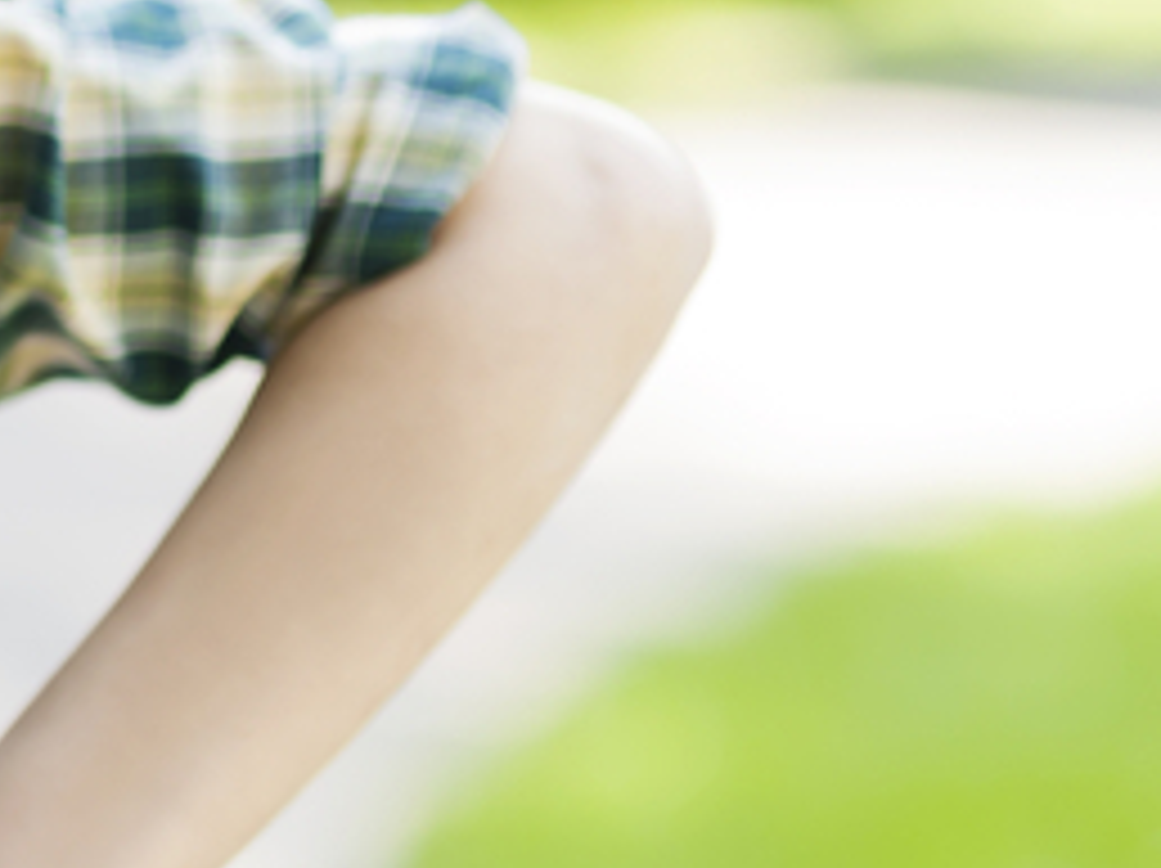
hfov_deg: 6.1
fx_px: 10622
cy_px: 128
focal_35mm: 317
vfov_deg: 4.7
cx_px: -994
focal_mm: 85
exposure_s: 1/160
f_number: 2.2
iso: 100
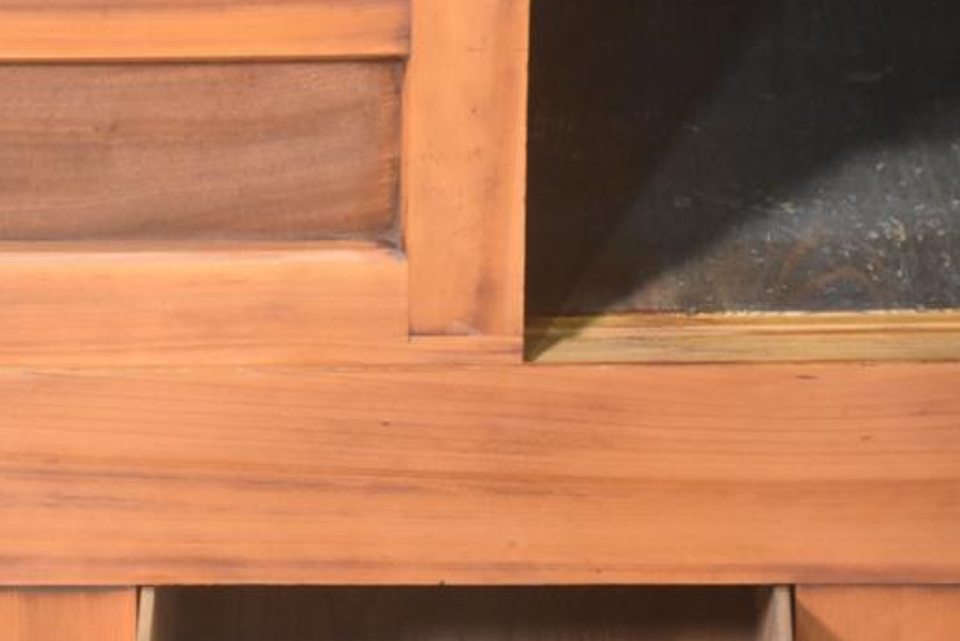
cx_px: -43
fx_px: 7577
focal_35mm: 284
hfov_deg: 7.2
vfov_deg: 4.8
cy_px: 586
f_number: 5.6
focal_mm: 90
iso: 4000
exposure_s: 1/60
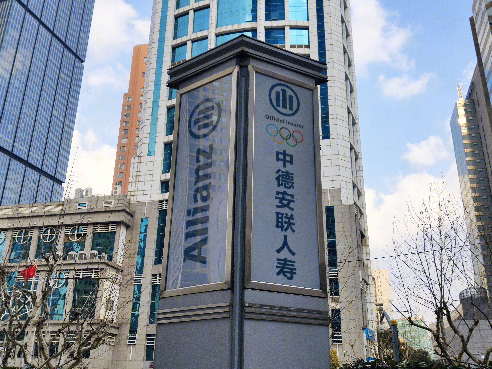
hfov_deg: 55.4
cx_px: 246
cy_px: 184
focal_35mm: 33
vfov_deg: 42.9
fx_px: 469
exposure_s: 1/1501
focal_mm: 4.75
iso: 112
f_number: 1.75
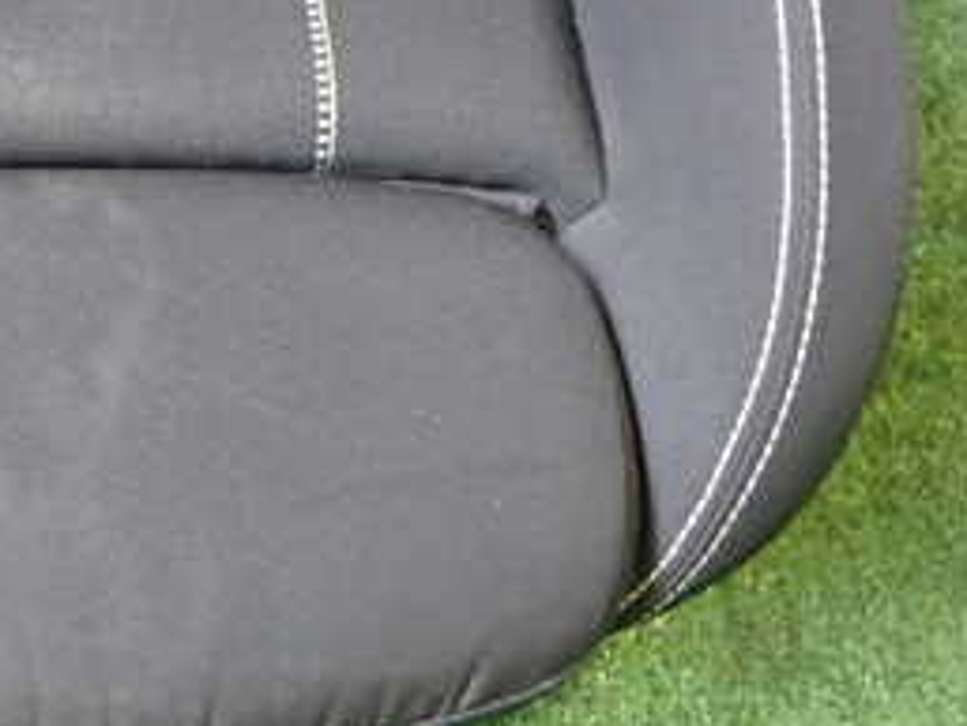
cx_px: 4
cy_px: 113
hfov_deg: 26.3
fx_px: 1956
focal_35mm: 70
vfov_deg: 20.7
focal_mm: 5.4
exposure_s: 1/30
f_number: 2.3
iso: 500
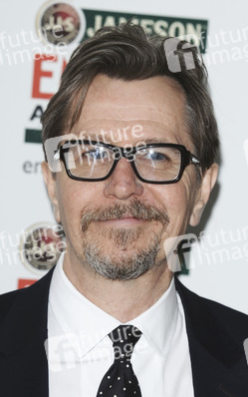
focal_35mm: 208
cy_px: 198
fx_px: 2242
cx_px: 125
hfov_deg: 6.3
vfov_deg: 10.1
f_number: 4.5
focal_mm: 135
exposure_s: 1/200
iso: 200
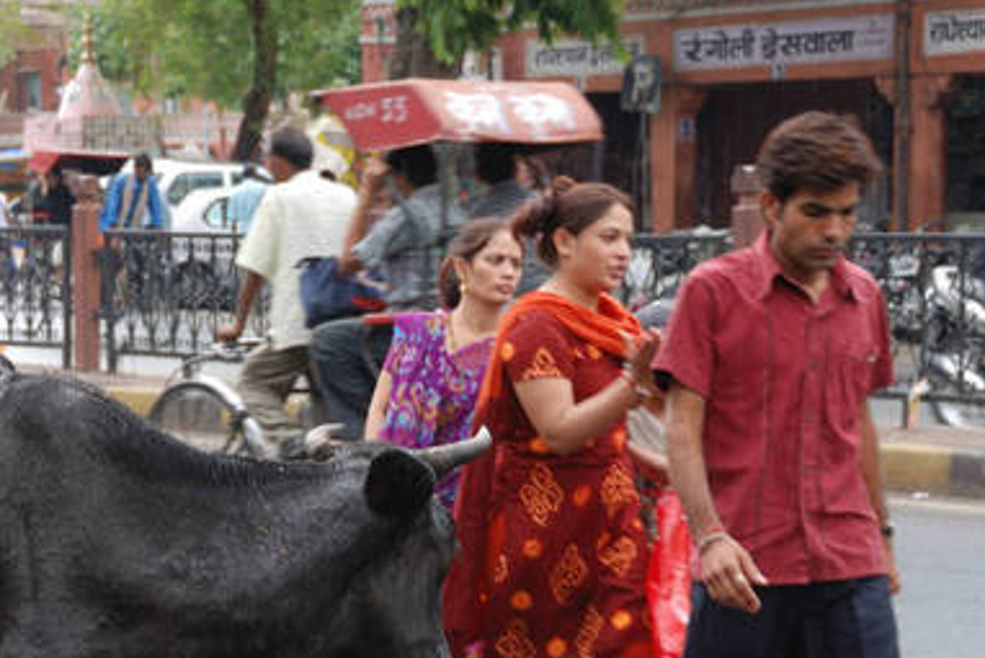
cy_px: 511
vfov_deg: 12.4
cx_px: 366
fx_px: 3011
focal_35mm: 110
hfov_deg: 18.5
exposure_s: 1/80
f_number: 4.5
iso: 100
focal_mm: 40
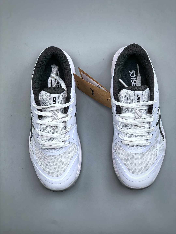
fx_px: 386
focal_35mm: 57
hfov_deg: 25.7
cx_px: 88
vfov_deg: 33.8
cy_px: 117
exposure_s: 1/100
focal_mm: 6.6
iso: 32
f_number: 2.8
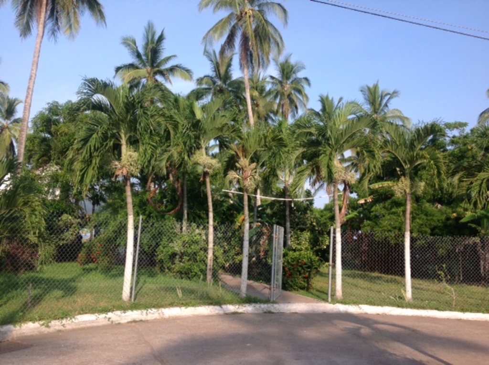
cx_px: 244
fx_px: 494
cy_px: 182
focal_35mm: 35
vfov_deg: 40.6
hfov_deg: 52.7
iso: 50
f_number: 2.4
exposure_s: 1/864
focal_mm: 4.28
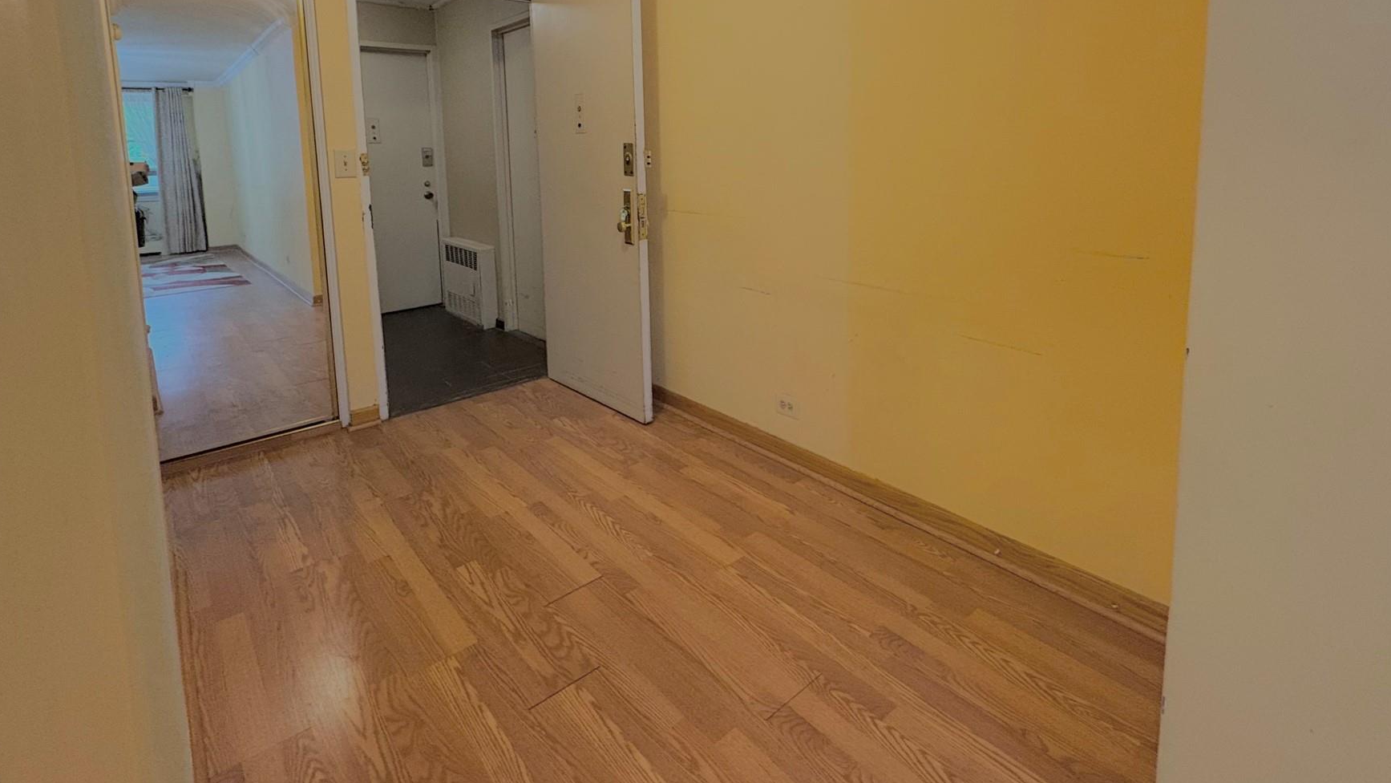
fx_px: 664
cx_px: 707
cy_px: 222
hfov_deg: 92.7
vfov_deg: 58.7
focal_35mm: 18
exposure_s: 1/60
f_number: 2.2
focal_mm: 2.22
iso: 500
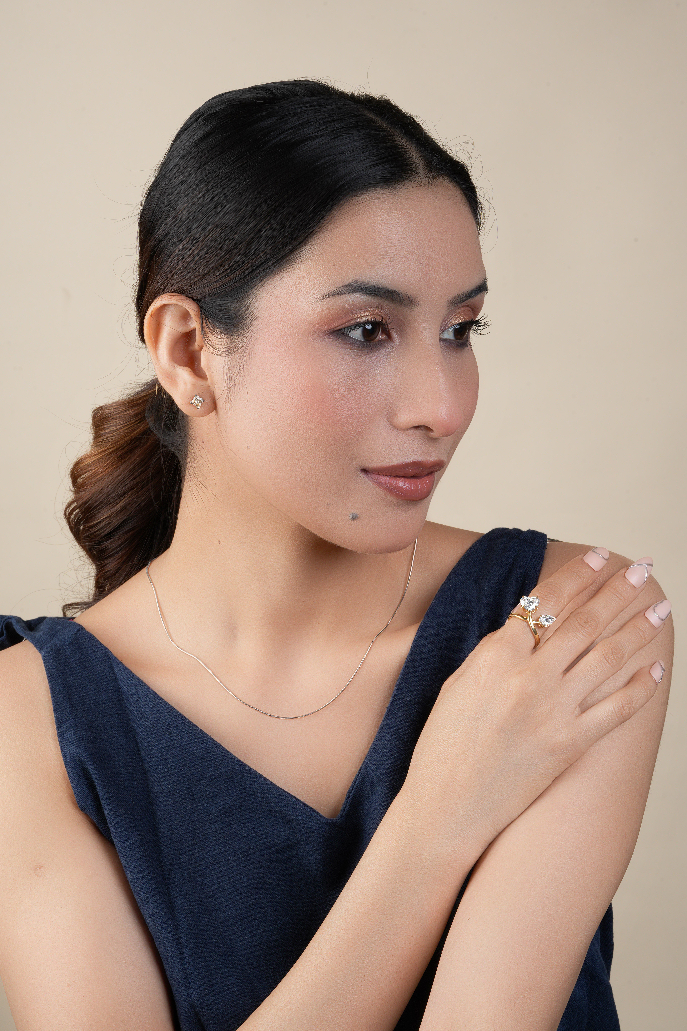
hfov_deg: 15.2
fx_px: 2576
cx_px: 344
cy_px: 516
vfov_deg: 22.6
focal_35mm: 90
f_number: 20
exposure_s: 1/125
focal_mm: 90
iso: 100
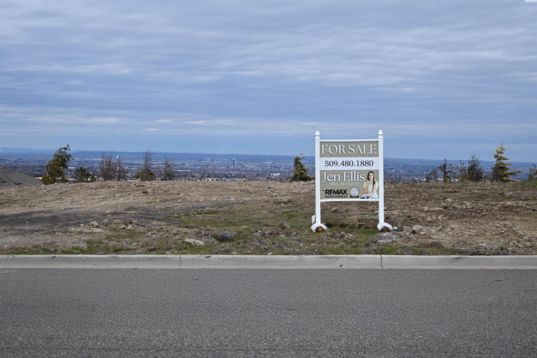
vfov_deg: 27.0
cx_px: 268
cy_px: 179
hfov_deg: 39.6
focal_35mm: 50
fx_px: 746
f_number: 7.1
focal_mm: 50
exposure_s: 1/320
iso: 100
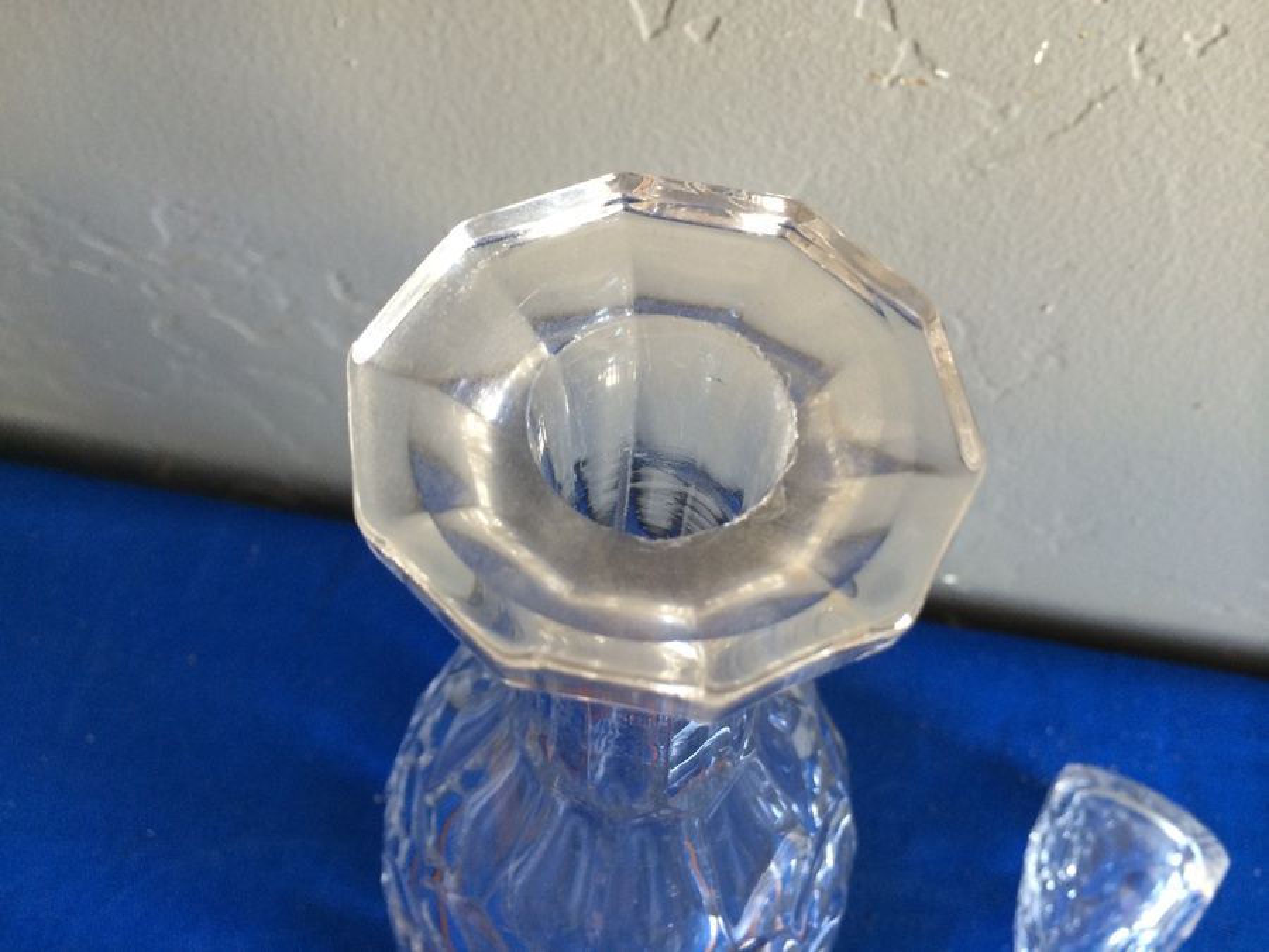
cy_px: 476
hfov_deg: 60.0
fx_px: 1100
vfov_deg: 46.8
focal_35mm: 30
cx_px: 634
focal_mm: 4.12
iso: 100
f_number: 2.2
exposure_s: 1/30
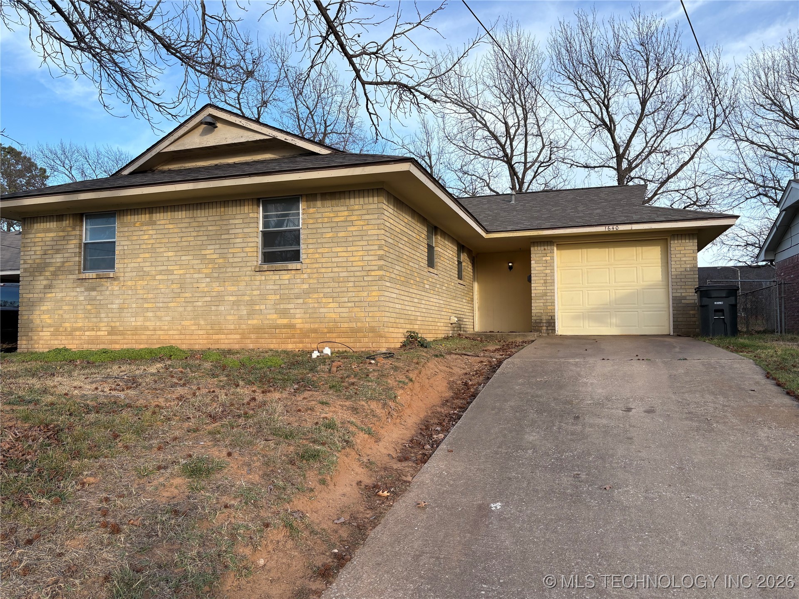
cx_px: 400
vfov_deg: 53.1
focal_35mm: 26
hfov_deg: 67.3
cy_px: 300
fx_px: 600
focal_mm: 5.96
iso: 50
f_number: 1.6
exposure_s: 1/1099
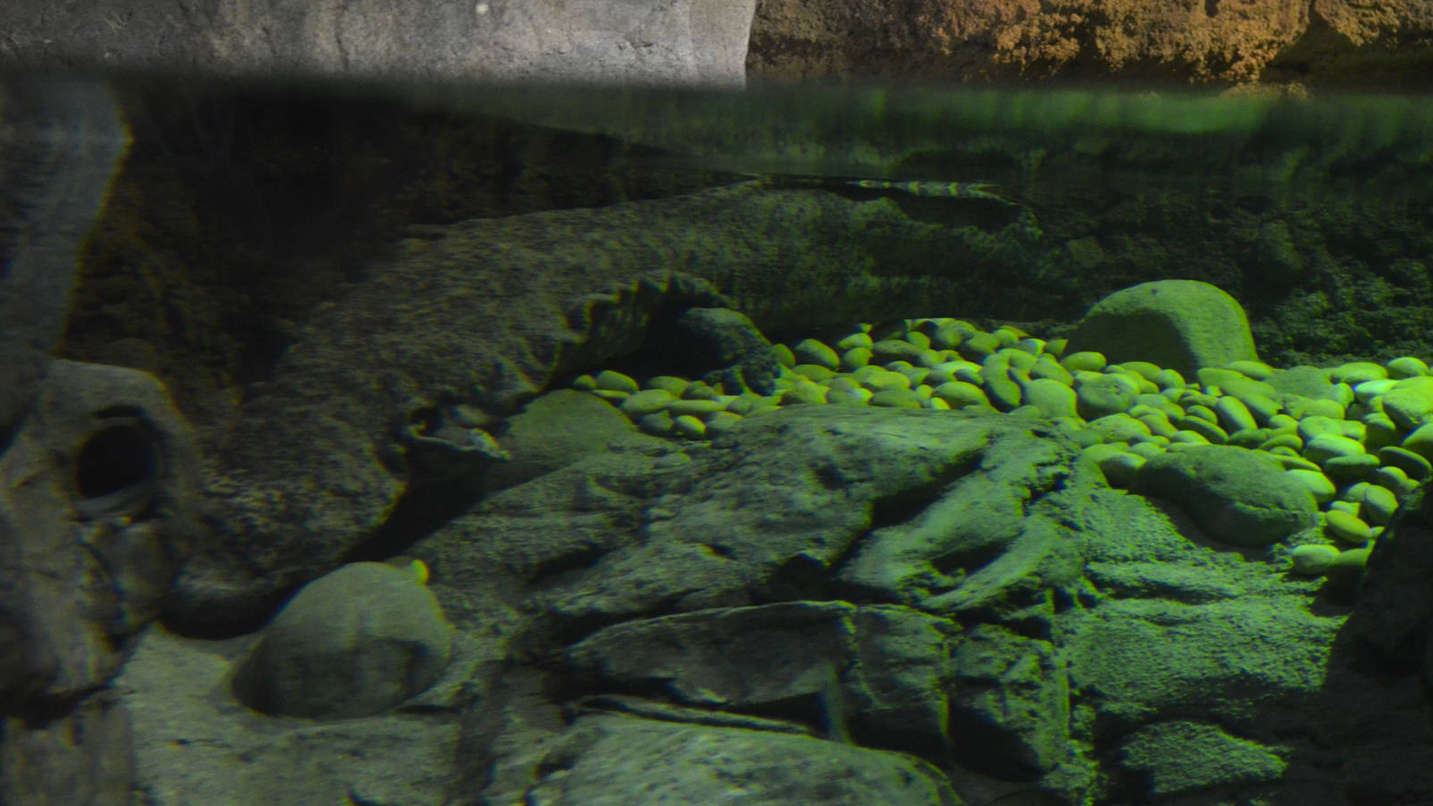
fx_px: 3288
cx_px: 717
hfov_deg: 24.6
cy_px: 383
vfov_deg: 14.0
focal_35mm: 87
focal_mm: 55
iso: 3200
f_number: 5.6
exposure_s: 1/25
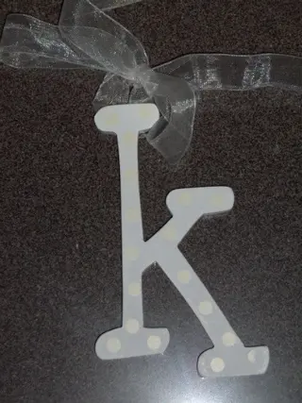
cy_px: 202
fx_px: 1722
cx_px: 151
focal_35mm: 148
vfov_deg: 13.3
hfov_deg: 10.0
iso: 64
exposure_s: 1/100
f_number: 4
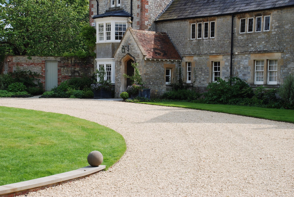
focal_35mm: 60
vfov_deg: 22.7
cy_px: 98
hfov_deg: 33.4
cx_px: 147
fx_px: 491
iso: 100
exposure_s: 1/200
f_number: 7.1
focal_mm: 40
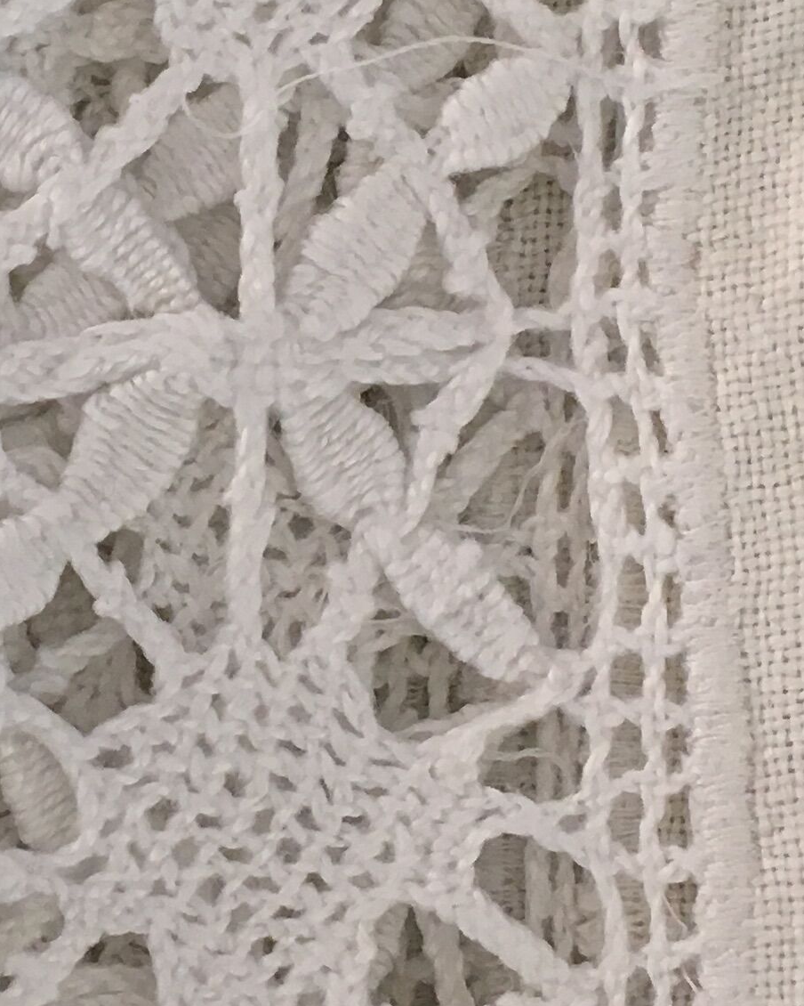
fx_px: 3004
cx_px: 133
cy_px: 324
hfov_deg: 15.1
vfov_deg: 18.9
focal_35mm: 101
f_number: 2.2
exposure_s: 1/33
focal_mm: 4.15
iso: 64
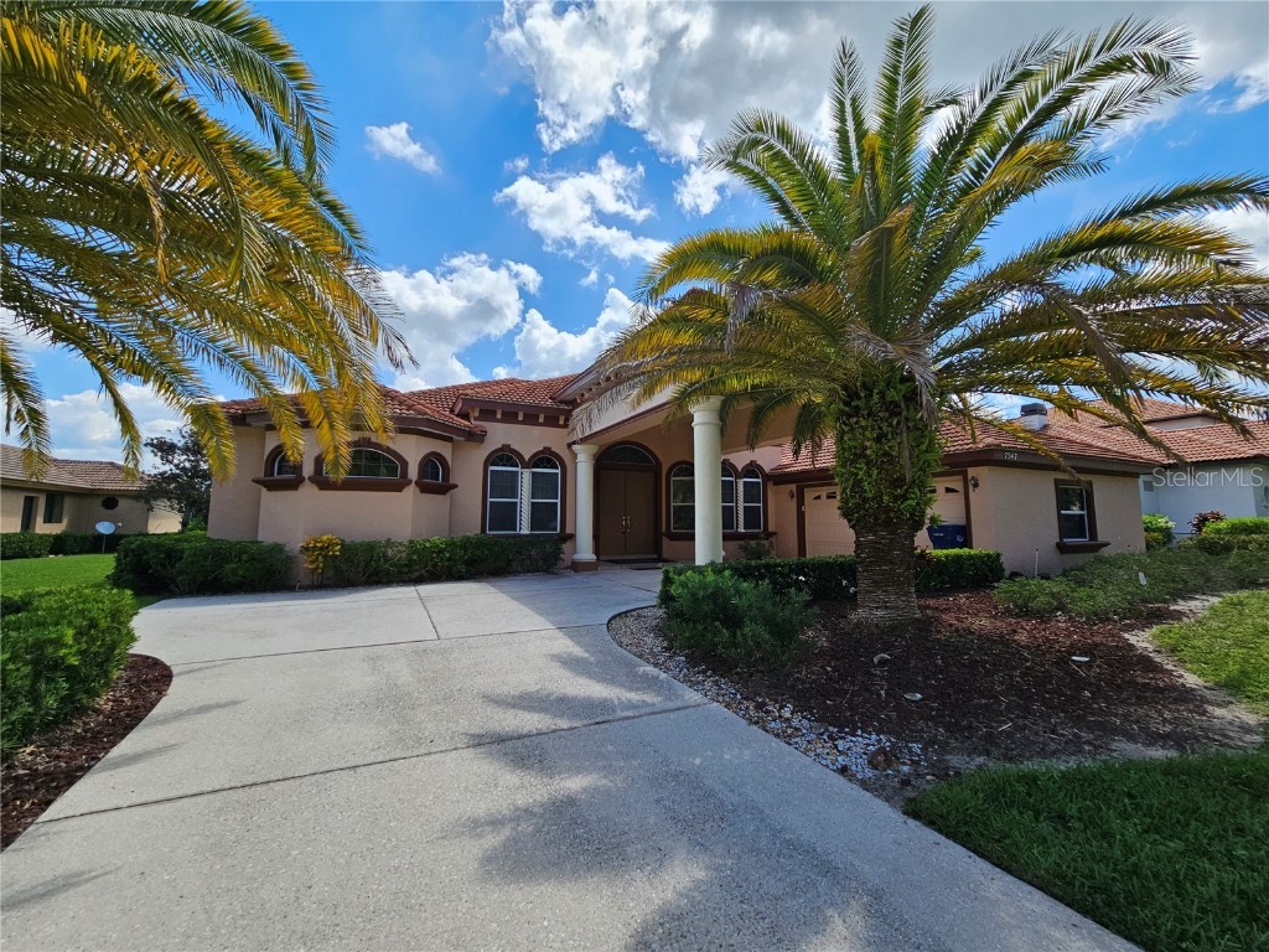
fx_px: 477
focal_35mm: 13
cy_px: 476
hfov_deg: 106.2
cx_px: 634
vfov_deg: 89.9
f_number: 2.2
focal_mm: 2.2
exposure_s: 1/1941
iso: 50
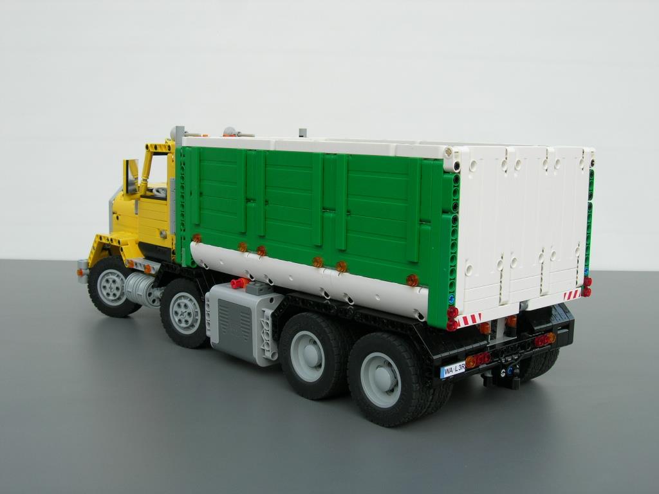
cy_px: 247
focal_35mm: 41
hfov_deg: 45.8
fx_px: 781
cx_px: 330
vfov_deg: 35.1
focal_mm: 8.5
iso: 64
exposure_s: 1/68.2
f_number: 4.9
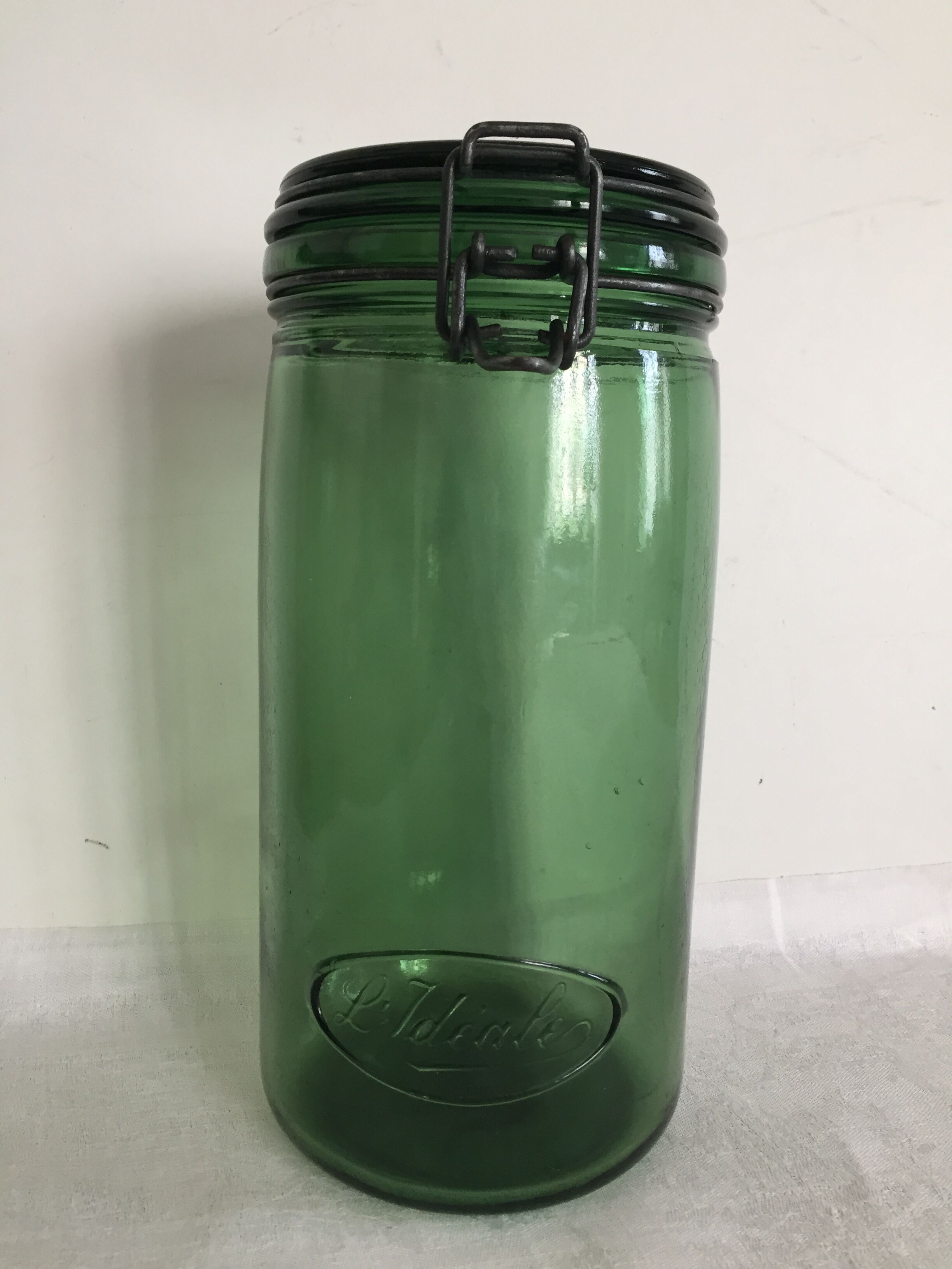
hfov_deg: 48.2
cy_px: 634
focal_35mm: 29
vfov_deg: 61.7
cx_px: 476
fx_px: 1063
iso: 100
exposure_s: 1/33
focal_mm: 4.15
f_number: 2.2
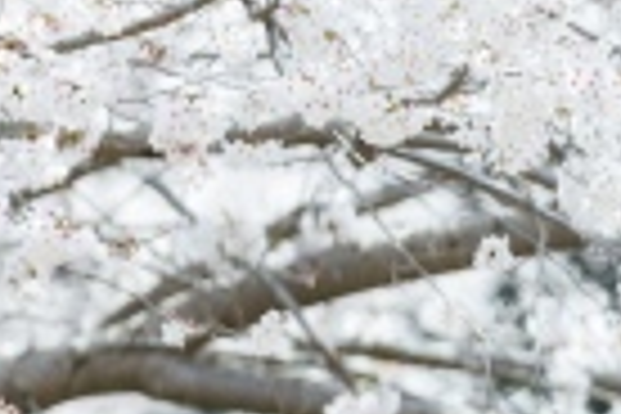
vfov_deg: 1.8
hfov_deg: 2.6
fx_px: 13506
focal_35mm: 783
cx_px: -1170
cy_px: 538
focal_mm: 135
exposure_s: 1/1600
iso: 200
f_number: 2.5
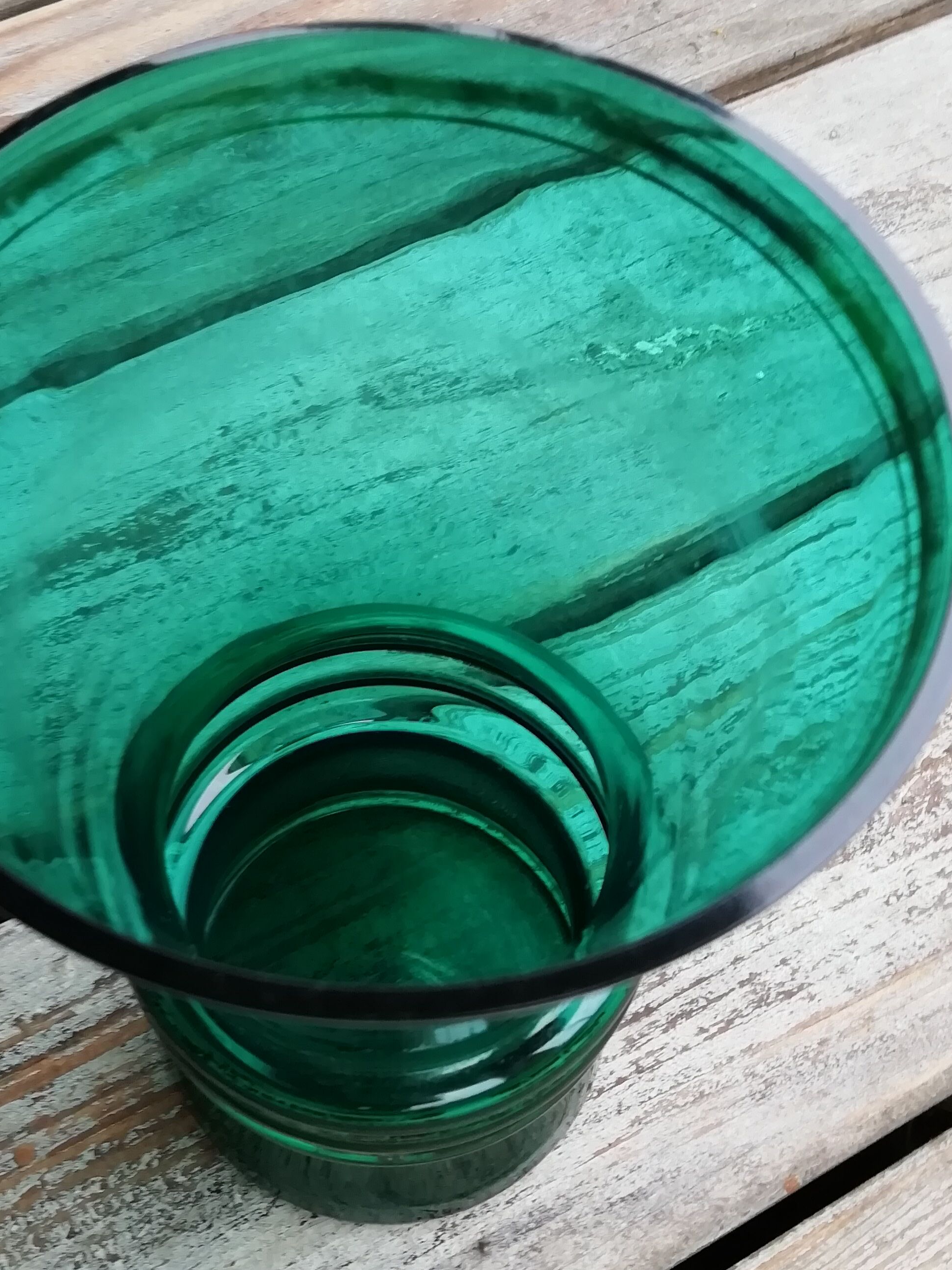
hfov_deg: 34.3
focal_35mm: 42
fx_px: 1540
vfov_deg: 44.8
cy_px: 597
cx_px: 405
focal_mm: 3.21
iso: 64
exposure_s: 1/33.3
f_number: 2.2
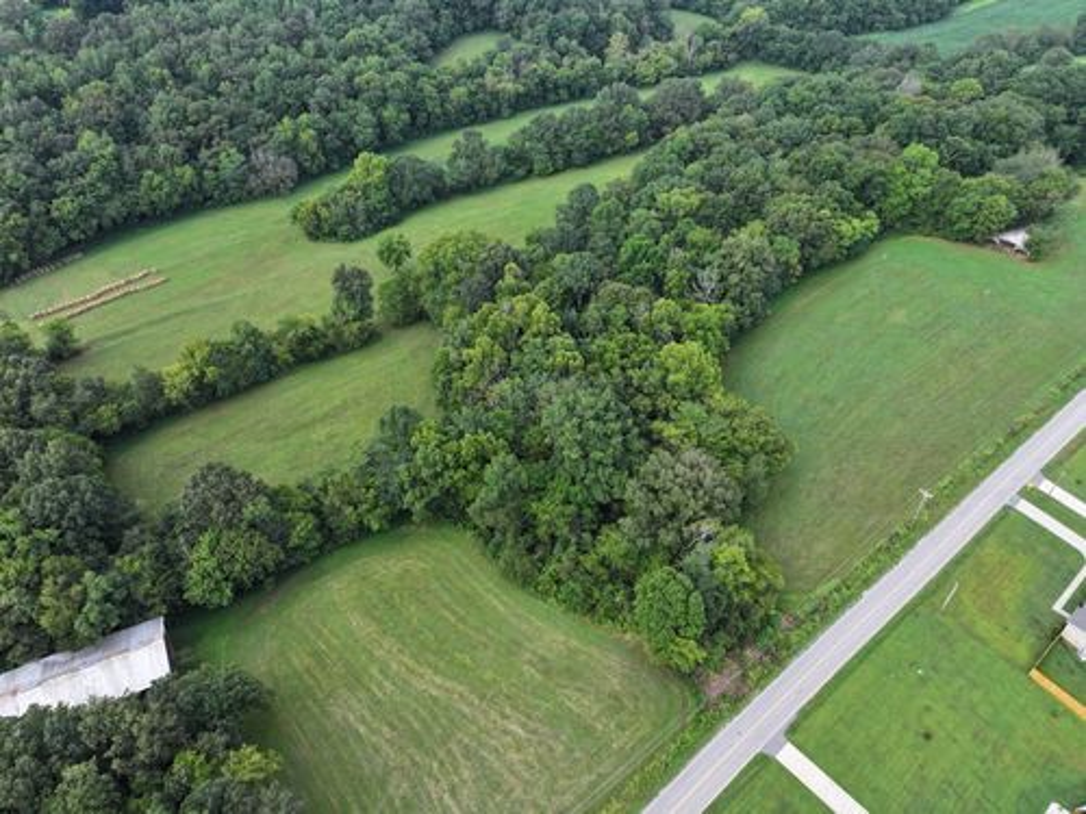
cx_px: 543
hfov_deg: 71.6
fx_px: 753
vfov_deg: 56.8
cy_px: 407
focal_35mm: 24
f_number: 2.8
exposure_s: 1/640
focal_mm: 12.29
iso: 100
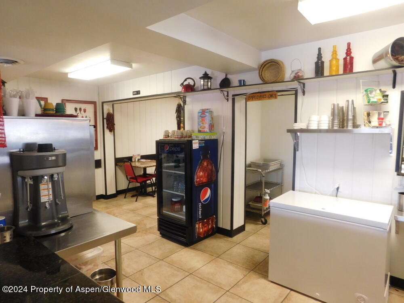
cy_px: 152
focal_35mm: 23
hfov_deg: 73.9
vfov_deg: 58.9
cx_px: 202
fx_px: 268
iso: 200
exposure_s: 1/30
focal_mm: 4
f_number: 3
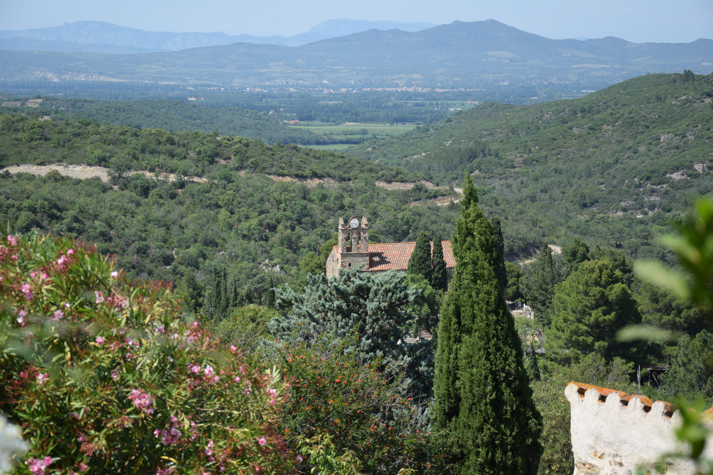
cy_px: 238
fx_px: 1545
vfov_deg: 17.5
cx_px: 356
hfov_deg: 26.0
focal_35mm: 78
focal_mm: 52
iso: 400
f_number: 5
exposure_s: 1/1600
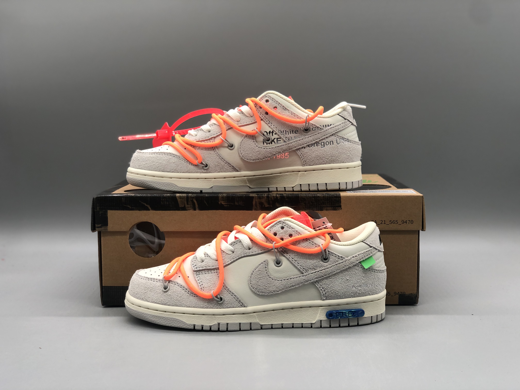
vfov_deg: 28.0
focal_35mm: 52
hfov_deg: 36.8
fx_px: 781
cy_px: 195
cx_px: 260
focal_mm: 6
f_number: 2.4
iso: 32
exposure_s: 1/59
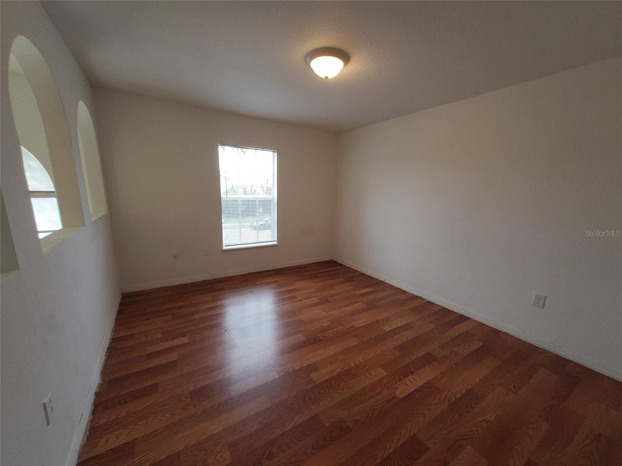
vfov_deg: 89.9
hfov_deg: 106.2
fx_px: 234
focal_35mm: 13
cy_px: 233
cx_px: 311
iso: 80
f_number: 2.2
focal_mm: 1.13
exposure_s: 1/60
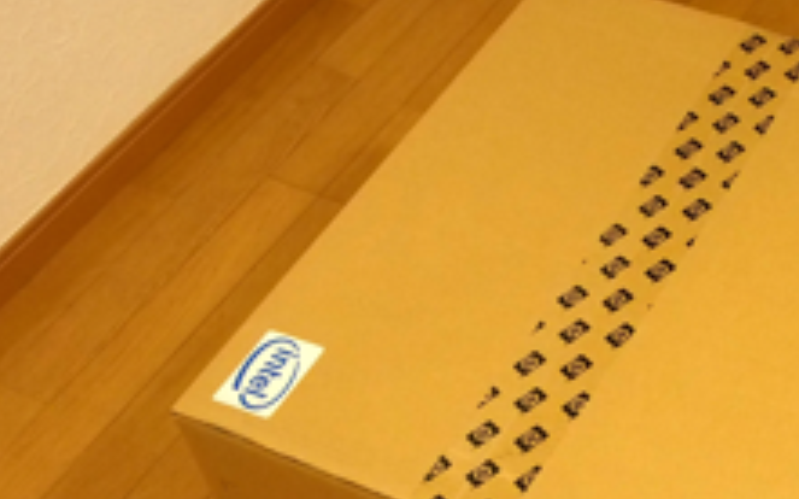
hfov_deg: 27.6
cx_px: 658
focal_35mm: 73
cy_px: 434
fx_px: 1589
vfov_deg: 17.6
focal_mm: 19
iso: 3200
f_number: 4.4
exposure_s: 1/60
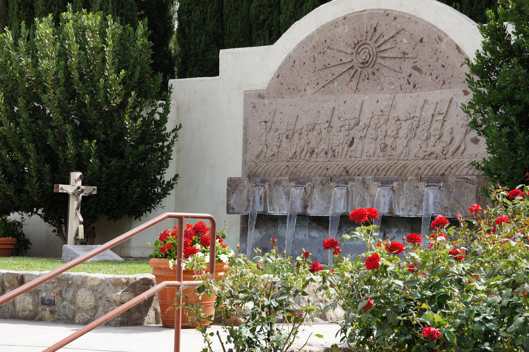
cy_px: 176
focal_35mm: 90
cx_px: 264
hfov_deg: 22.6
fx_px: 1321
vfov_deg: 15.2
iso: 100
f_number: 9
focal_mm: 60
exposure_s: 1/125
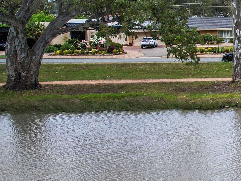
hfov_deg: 19.9
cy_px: 84
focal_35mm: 76
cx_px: 416
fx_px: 529
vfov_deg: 19.4
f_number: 2.8
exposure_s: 1/2500
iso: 200
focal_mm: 8.38
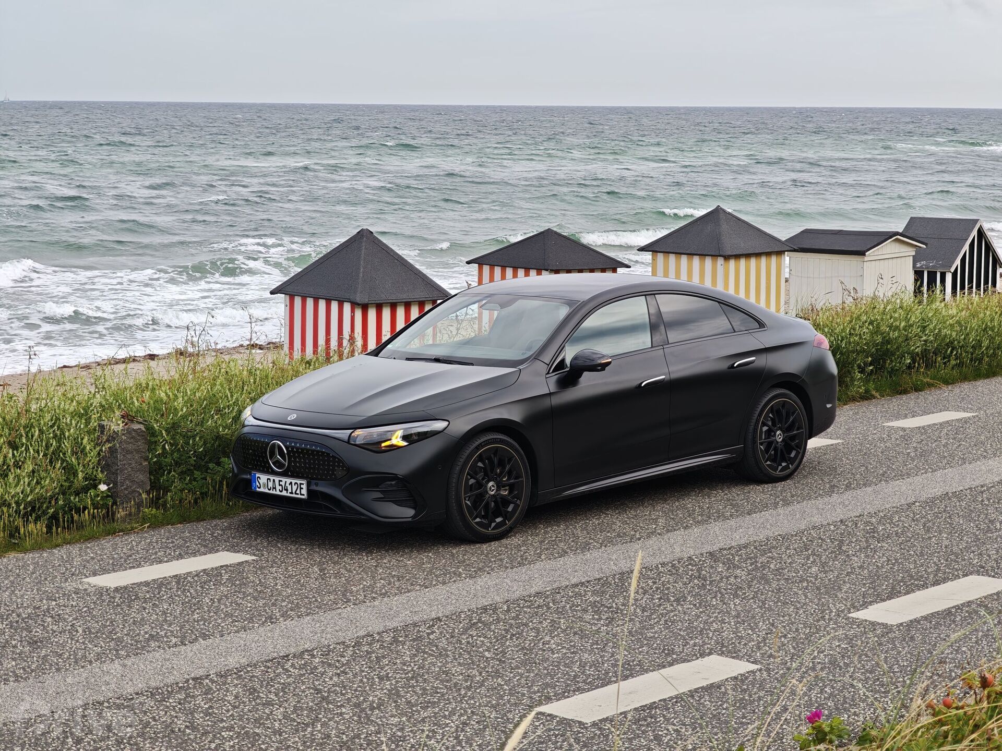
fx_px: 2026
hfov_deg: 27.8
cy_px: 376
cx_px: 501
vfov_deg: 21.0
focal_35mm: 70
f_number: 1.8
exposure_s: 1/1066
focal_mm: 11.5
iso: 50
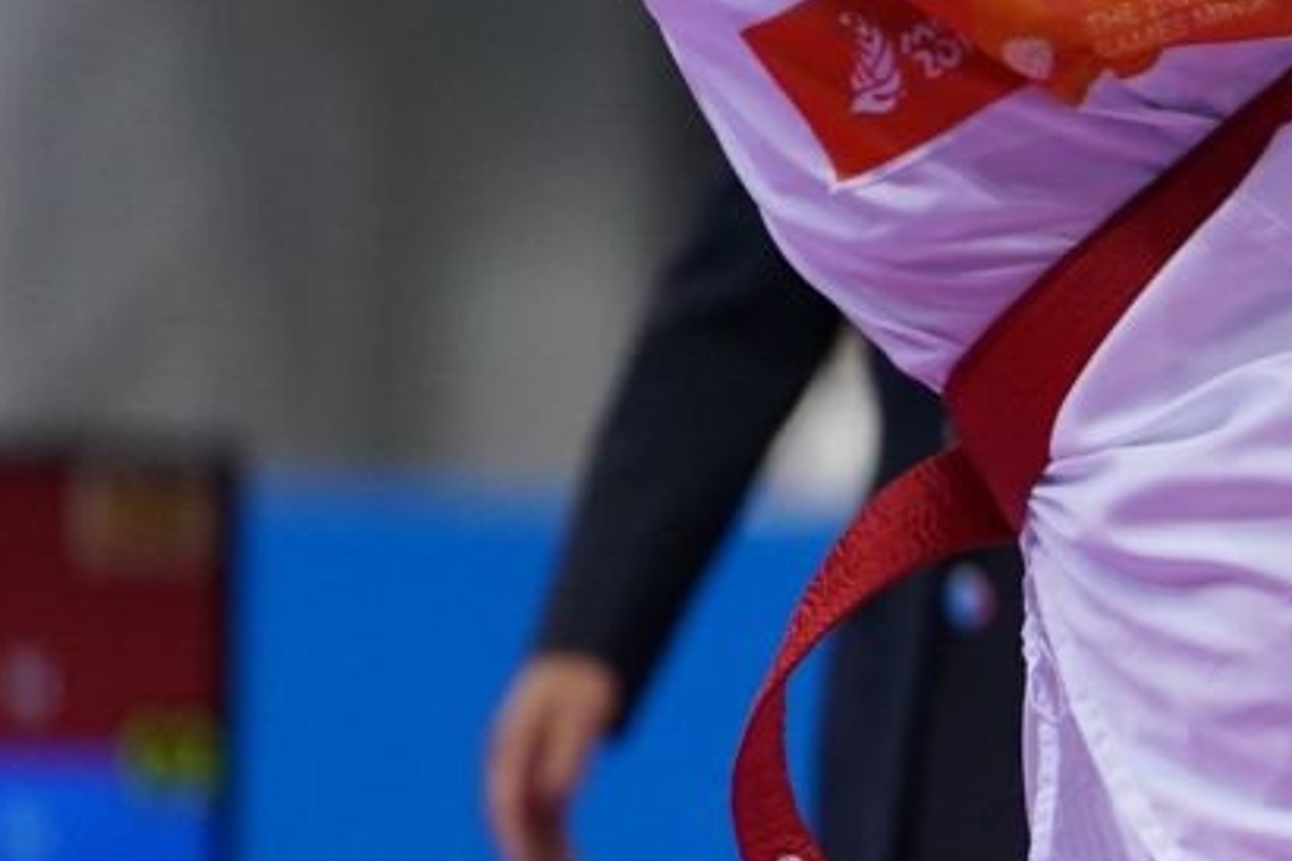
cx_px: 2659
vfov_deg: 1.6
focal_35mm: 876
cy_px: 430
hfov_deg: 2.3
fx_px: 31436
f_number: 2.8
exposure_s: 1/1000
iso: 1250
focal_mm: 200
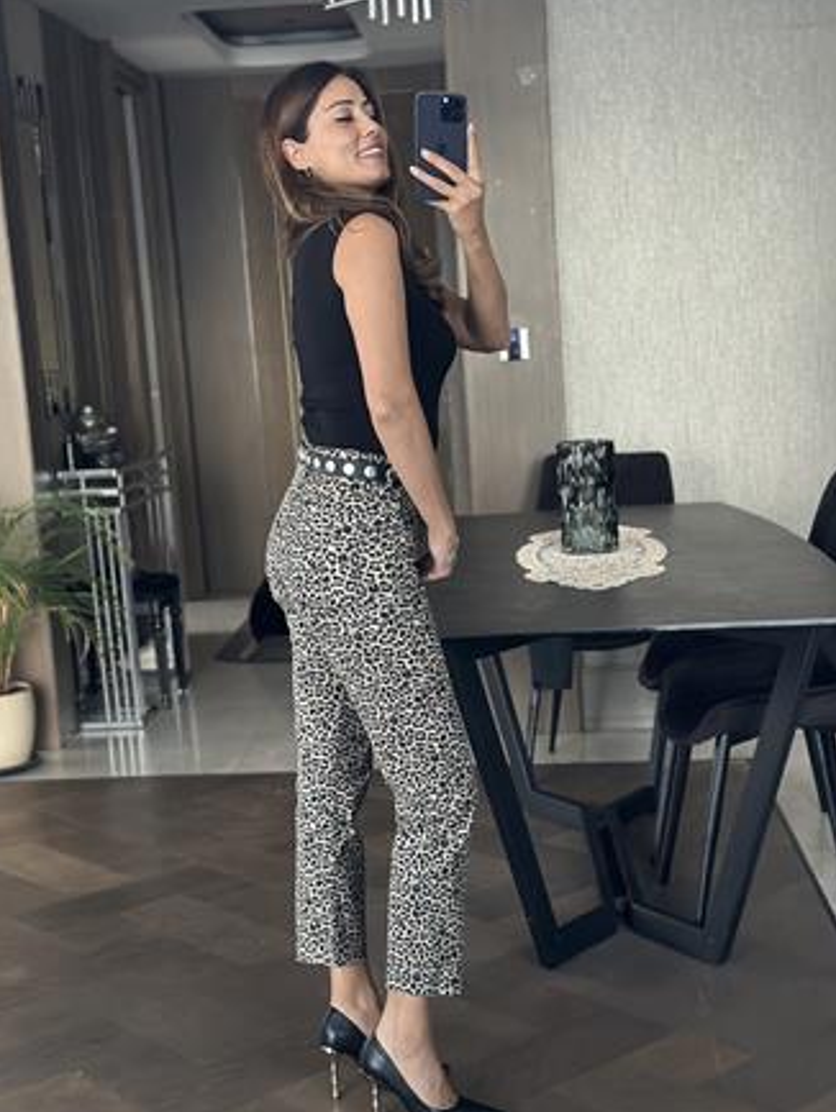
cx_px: 382
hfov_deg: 26.1
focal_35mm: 56
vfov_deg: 34.3
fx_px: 1801
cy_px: 620
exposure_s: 1/40
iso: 640
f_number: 1.78
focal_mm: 6.86
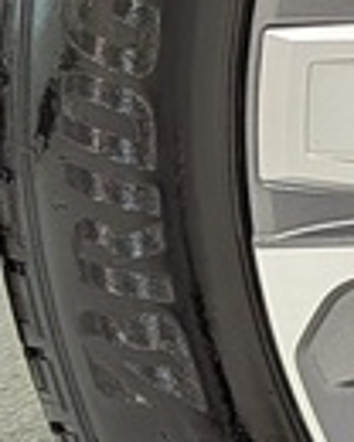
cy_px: 153
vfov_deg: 10.5
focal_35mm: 184
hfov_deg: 7.5
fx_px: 2410
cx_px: 1031
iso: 71
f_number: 1.7
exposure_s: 1/50
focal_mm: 4.53
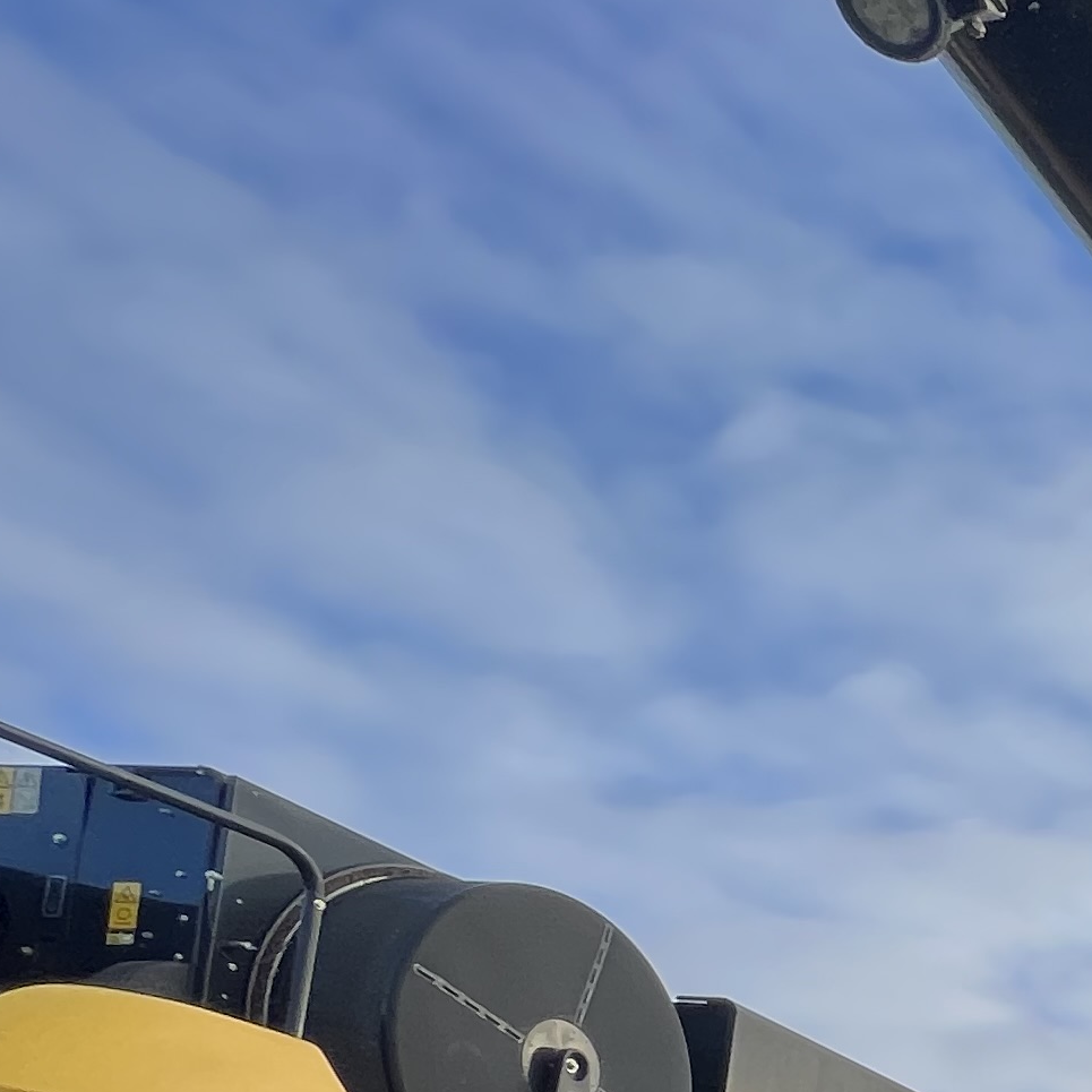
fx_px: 1713
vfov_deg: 28.4
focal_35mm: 48
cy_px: 1451
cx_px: 2229
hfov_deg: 18.9
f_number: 1.8
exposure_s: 1/333
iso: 32
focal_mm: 1.57
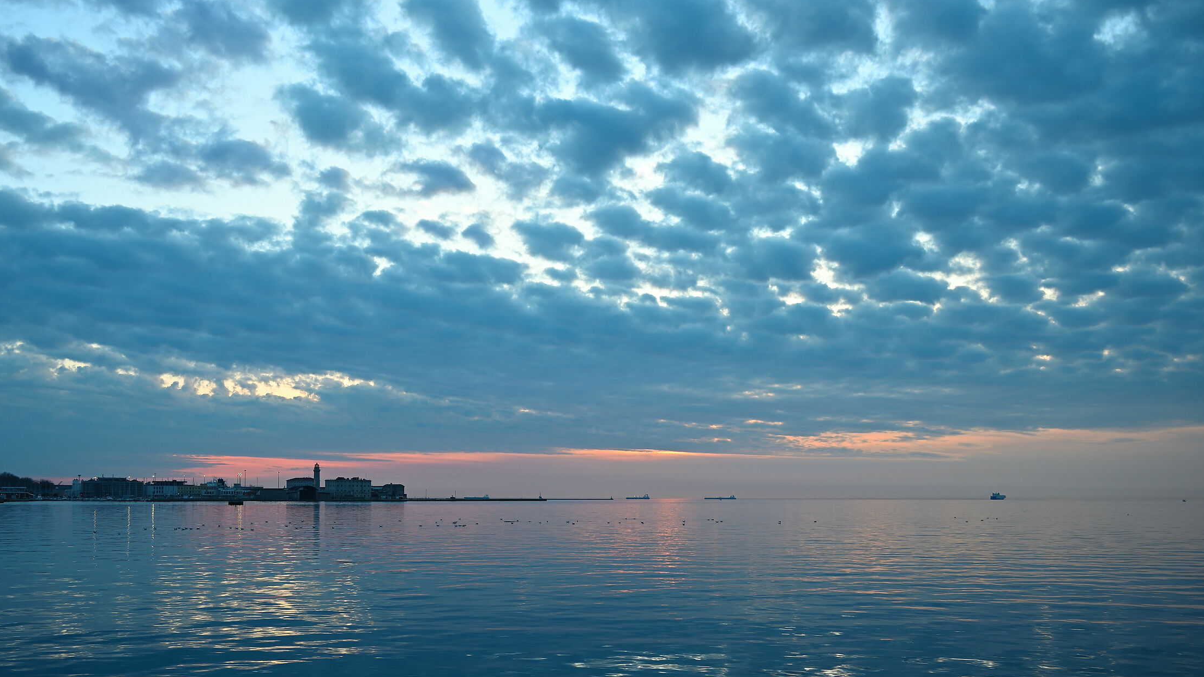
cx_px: 565
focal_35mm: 33
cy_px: 394
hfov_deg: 59.4
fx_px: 1054
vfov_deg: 35.6
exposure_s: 1/60
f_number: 4.5
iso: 100
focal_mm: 29
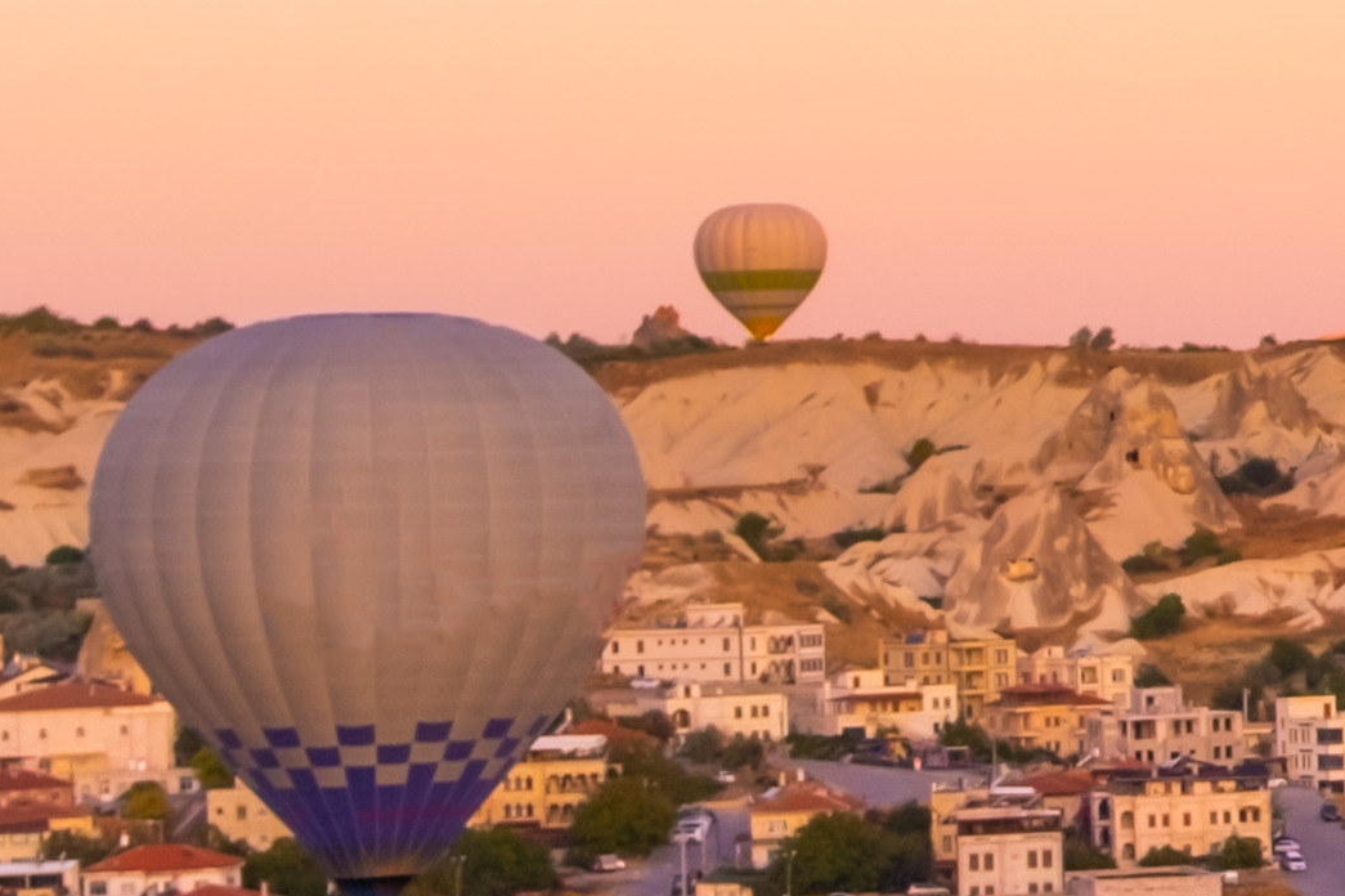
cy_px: 266
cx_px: 3274
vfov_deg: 6.7
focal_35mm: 205
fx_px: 7656
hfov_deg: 9.0
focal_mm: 23
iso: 250
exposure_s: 1/125
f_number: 5.6
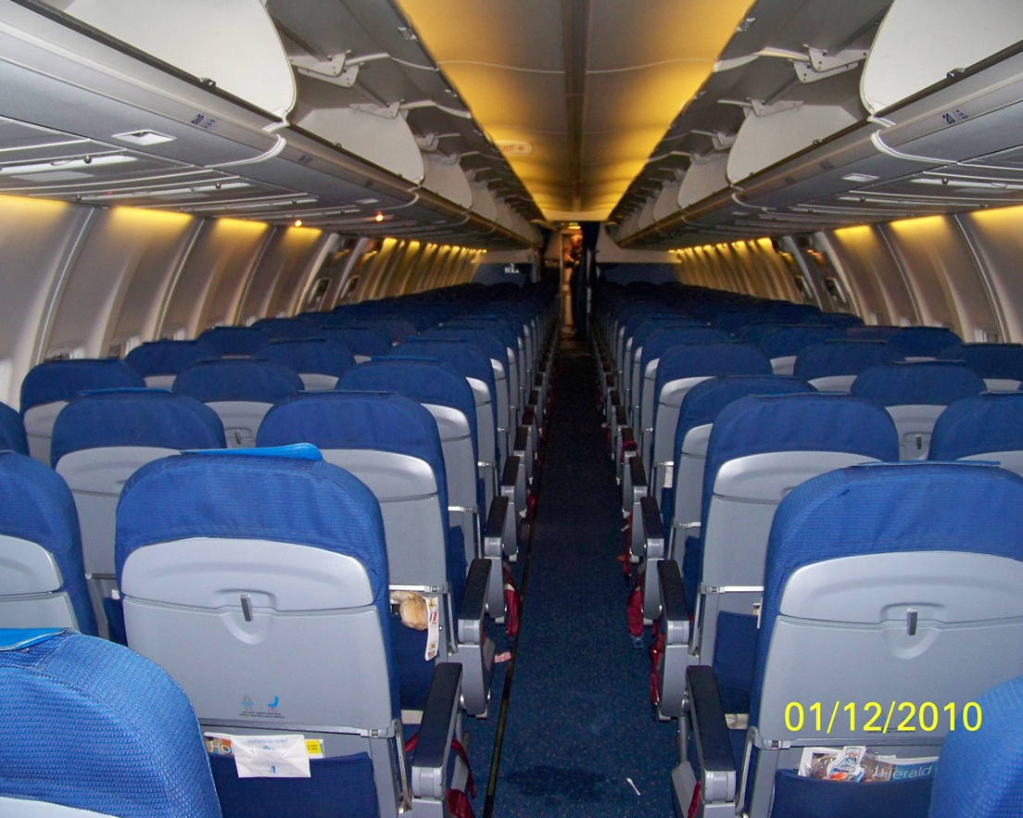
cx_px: 512
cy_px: 406
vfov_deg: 42.2
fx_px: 1060
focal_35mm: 35
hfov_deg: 51.5
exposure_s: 1/30
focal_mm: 5.85
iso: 200
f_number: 2.8
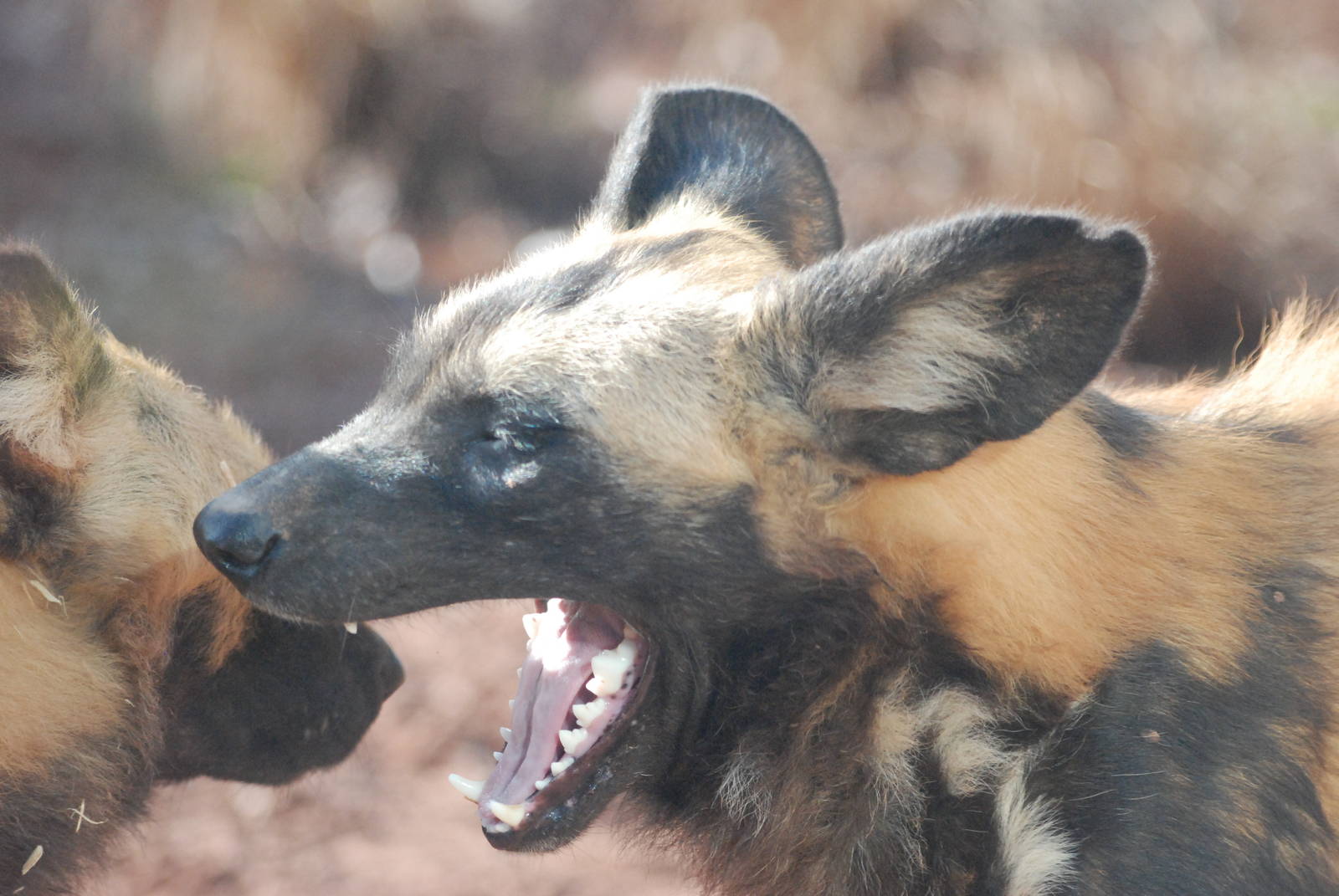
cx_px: 670
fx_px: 8379
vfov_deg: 6.1
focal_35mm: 225
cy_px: 448
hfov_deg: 9.1
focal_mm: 150
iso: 1600
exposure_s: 1/1250
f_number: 4.5
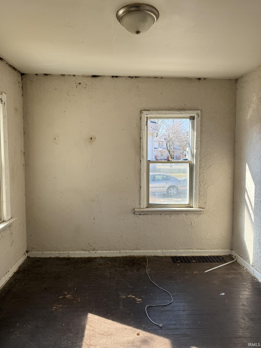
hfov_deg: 56.8
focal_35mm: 24
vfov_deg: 71.6
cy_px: 174
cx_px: 130
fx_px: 241
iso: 100
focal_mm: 6.76
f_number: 1.78
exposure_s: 1/453
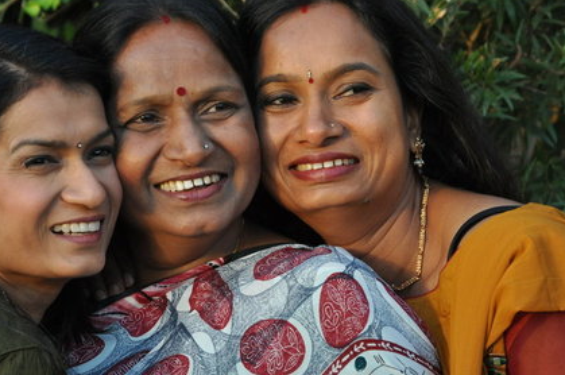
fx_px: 3052
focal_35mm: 195
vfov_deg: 7.0
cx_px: 202
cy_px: 176
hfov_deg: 10.6
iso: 800
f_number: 5.6
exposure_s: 1/250
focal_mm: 85
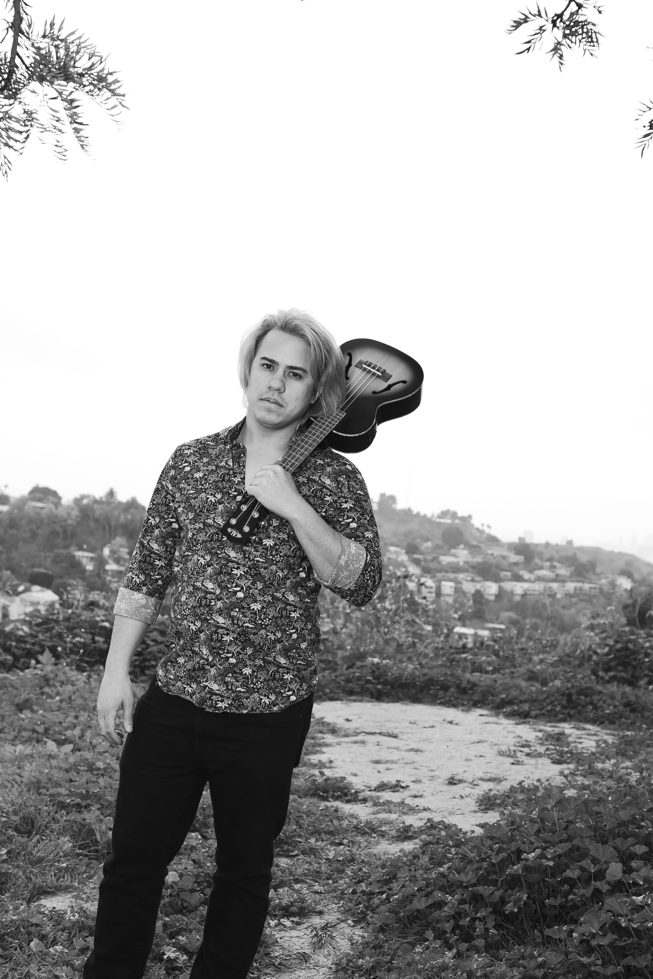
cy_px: 490
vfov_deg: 53.1
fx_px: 979
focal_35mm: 36
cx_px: 326
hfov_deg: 36.9
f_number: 3.5
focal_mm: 24
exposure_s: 1/250
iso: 100
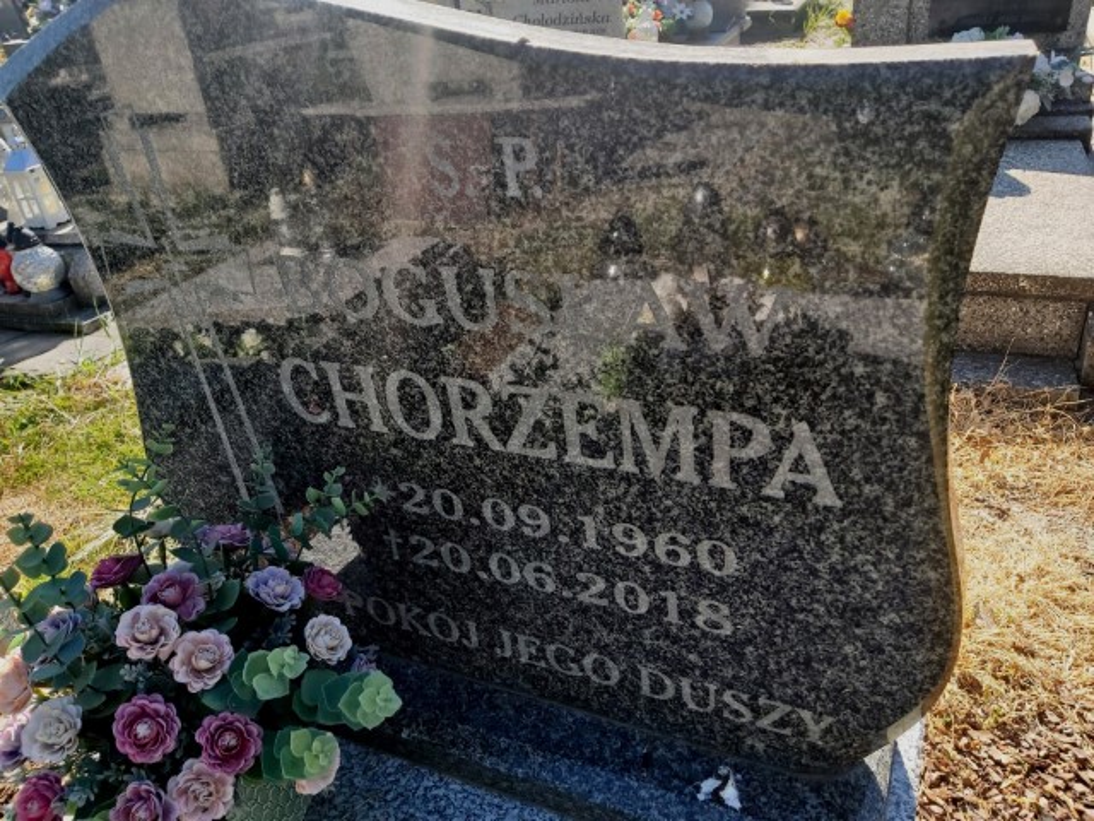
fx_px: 822
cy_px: 410
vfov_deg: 53.1
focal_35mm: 26
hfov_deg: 67.3
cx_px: 547
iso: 64
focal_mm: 3.92
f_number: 1.7
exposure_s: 1/415
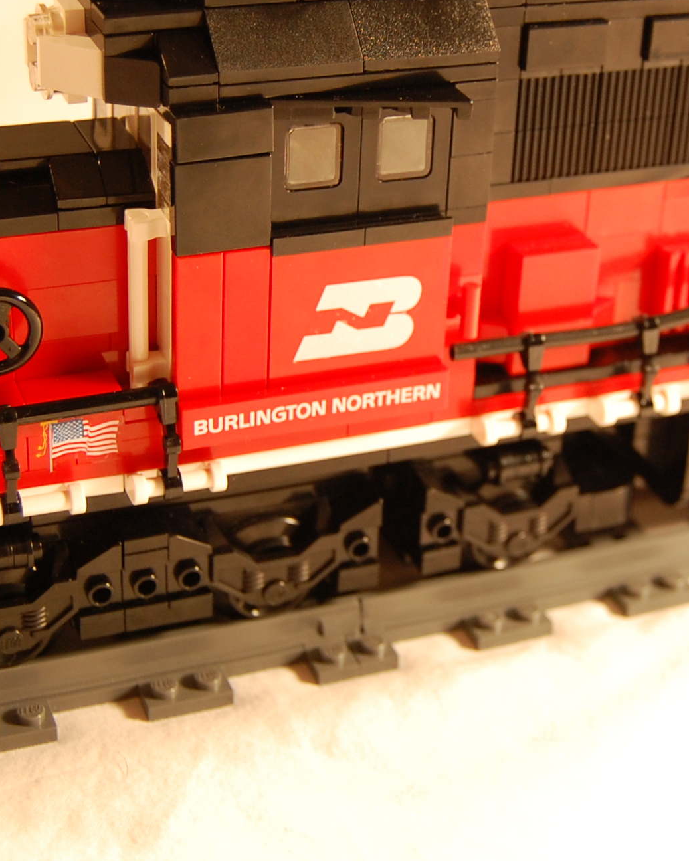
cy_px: 343
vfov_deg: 25.3
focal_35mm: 75
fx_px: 1914
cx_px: 464
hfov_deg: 20.3
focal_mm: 23
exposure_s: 1/30
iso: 400
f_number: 3.8
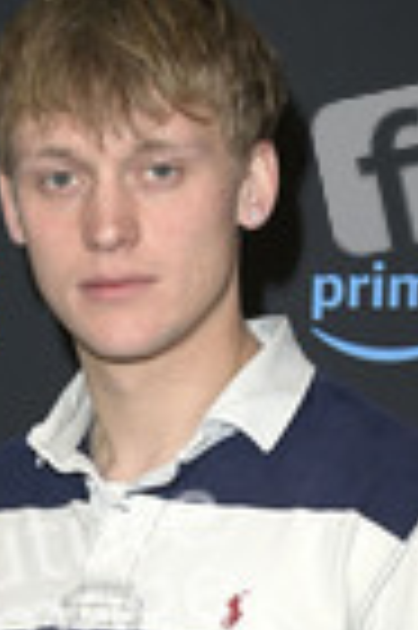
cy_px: 824
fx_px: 2252
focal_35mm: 129
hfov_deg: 10.6
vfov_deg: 15.2
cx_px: 135
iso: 800
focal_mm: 45
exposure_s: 1/250
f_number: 5.6
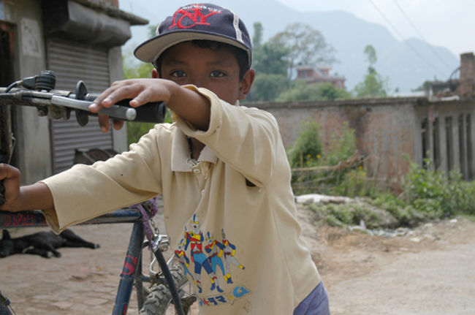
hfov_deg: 29.9
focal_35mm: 68
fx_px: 889
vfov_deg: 20.1
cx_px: 238
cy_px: 158
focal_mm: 45
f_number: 6.3
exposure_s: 1/350
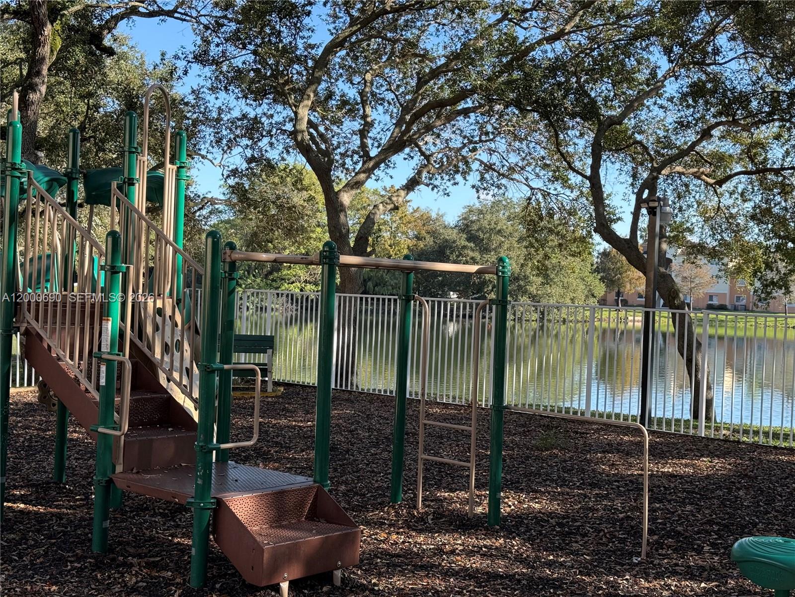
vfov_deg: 30.3
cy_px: 298
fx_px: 1102
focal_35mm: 48
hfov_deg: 39.7
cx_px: 398
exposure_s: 1/846
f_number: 1.78
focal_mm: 6.76
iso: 64
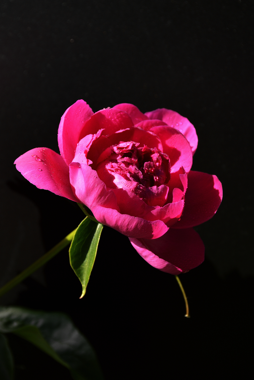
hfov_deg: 12.2
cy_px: 190
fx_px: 1190
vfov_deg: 18.2
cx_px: 127
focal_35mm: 112
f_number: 11
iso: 100
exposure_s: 1/100
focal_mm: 75
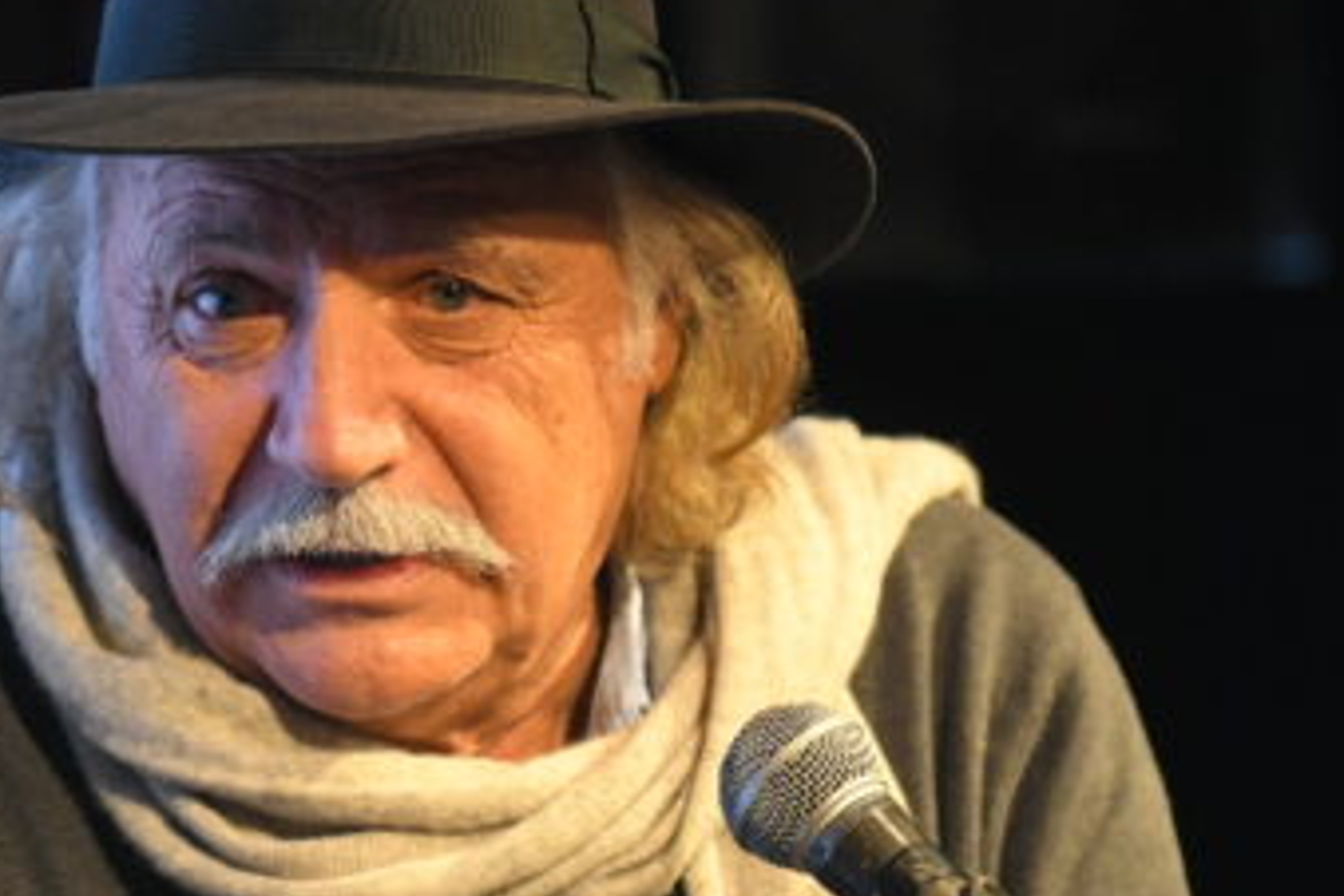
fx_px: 14372
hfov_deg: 5.4
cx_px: 353
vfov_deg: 3.6
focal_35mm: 385
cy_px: 710
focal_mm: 170
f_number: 2.8
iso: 2500
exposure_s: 1/500
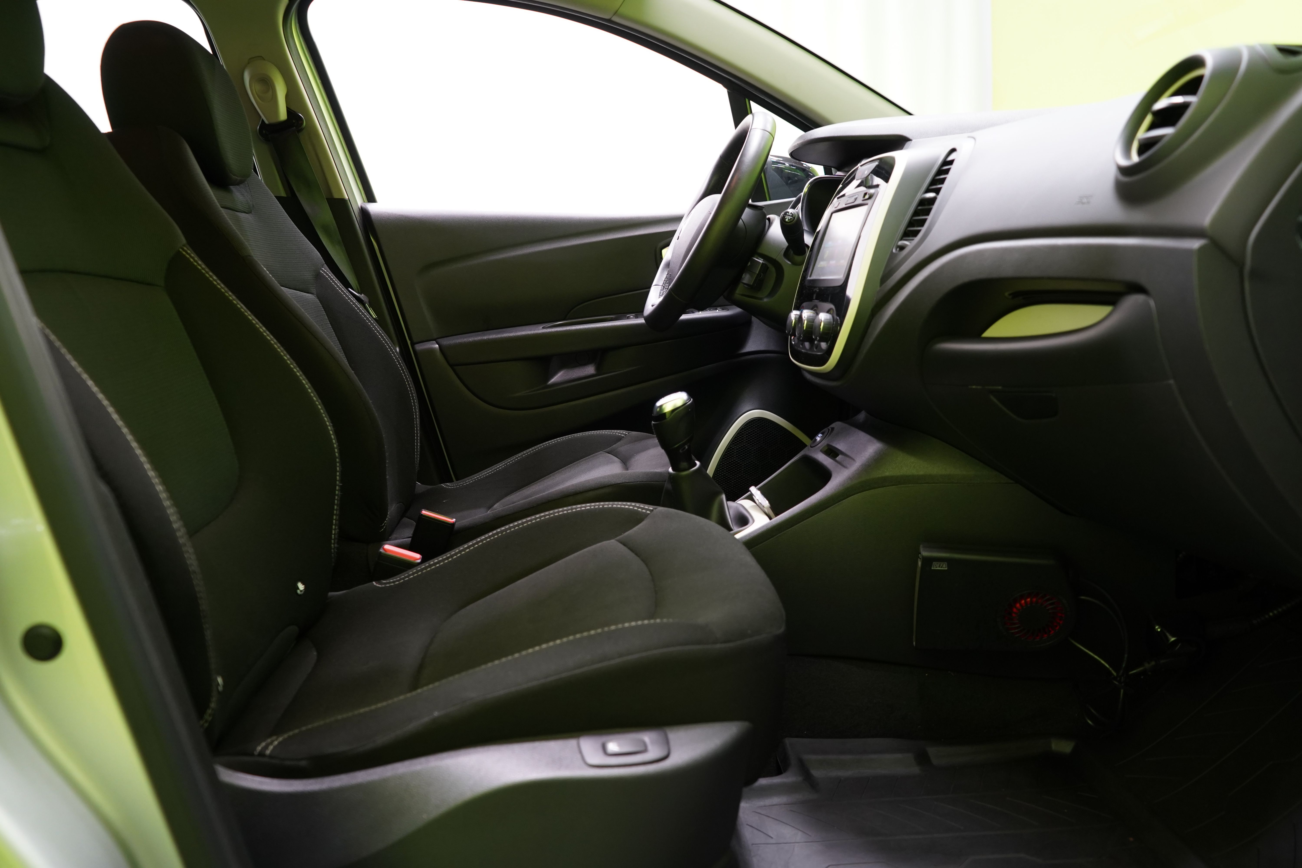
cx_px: 651
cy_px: 434
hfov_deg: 65.5
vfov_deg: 46.4
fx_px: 1013
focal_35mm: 28
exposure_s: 1/20
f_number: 5
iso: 1600
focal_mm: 28
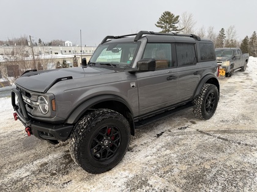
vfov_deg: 56.8
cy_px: 96
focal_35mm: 24
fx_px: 178
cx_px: 128
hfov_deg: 71.6
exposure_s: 1/677
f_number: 1.78
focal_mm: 6.76
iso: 80
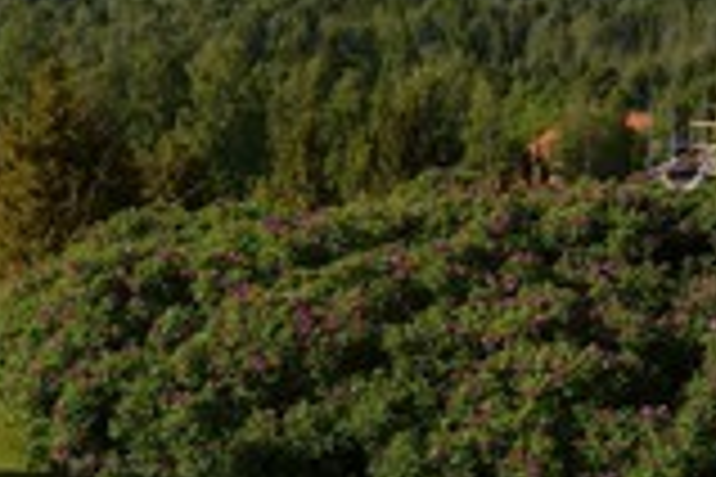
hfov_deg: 13.4
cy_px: 81
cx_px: 887
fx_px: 2943
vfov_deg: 9.2
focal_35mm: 148
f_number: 5.6
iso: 200
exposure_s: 1/640
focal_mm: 56
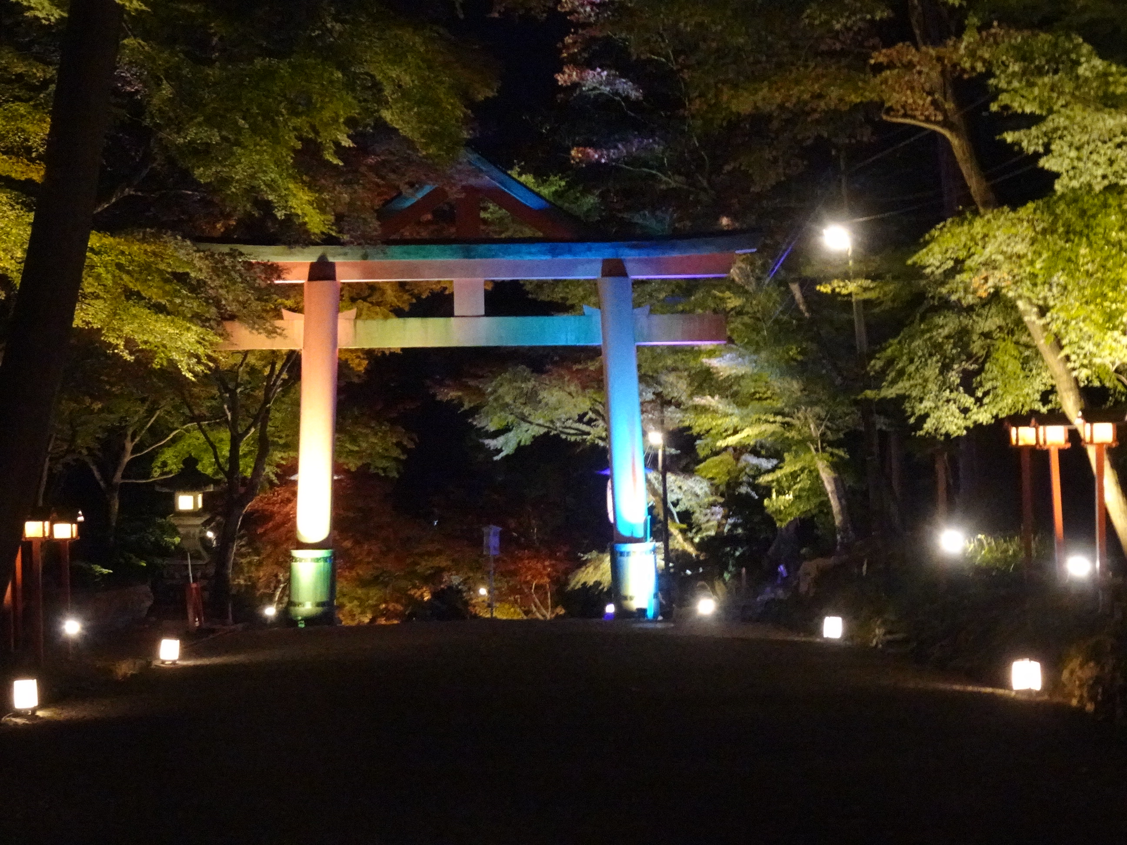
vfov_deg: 21.3
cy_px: 422
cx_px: 564
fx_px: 2246
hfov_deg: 28.2
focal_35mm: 69
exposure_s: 1/8
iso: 2000
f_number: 4.5
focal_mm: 10.86
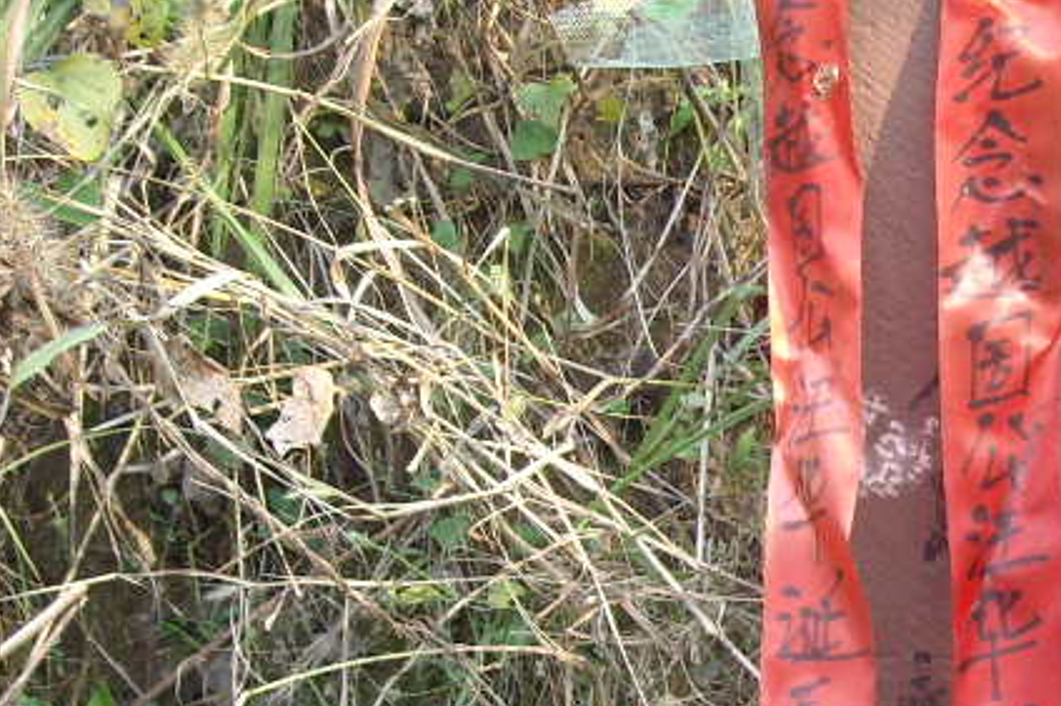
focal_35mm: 88
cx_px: 1191
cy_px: 561
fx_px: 2591
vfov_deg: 15.4
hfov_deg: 21.8
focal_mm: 5.7
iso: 70
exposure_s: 1/60
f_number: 2.8
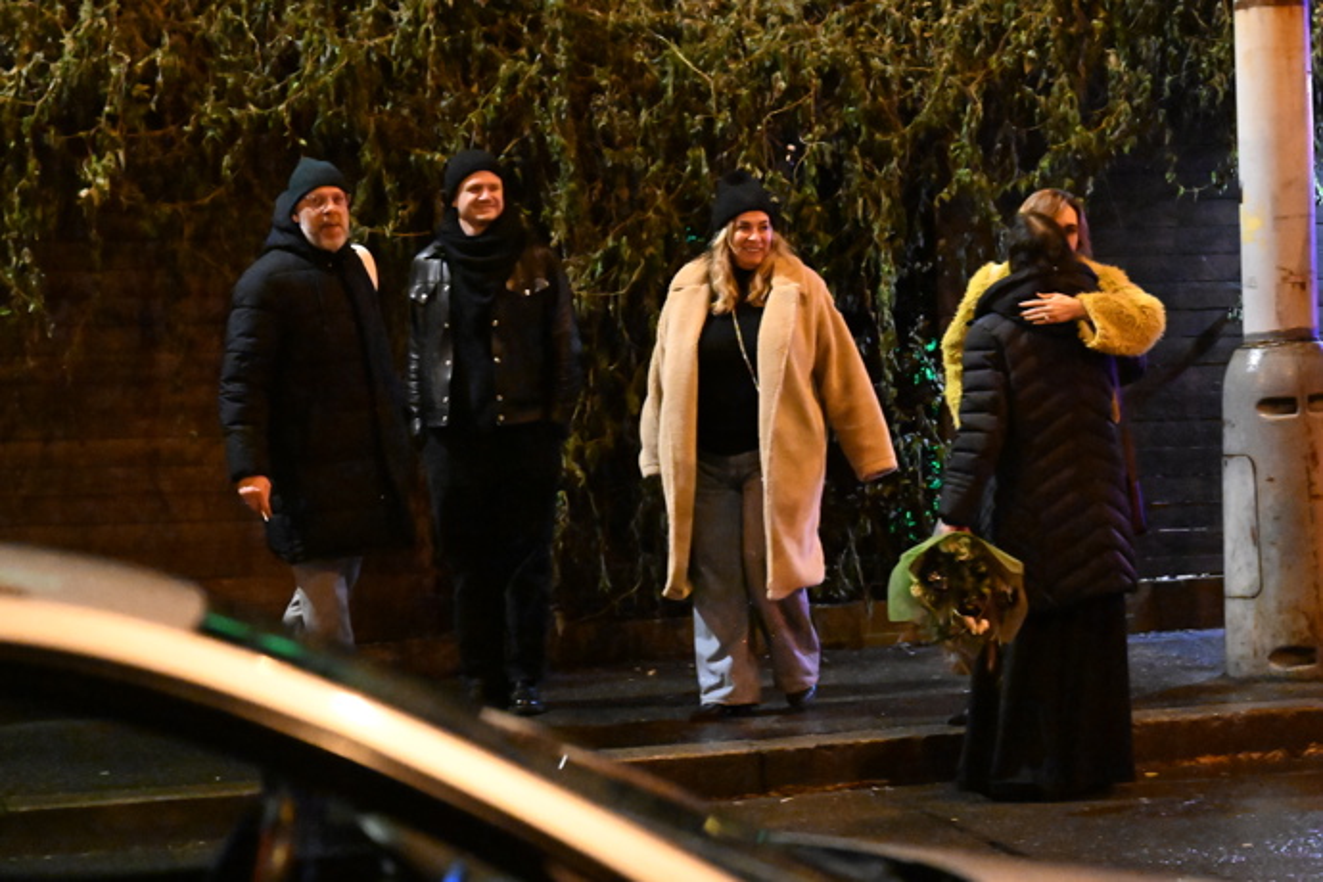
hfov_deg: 16.1
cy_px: 441
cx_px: 662
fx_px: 4667
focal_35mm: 127
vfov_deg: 10.8
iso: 20000
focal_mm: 85
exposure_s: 1/200
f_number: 2.8
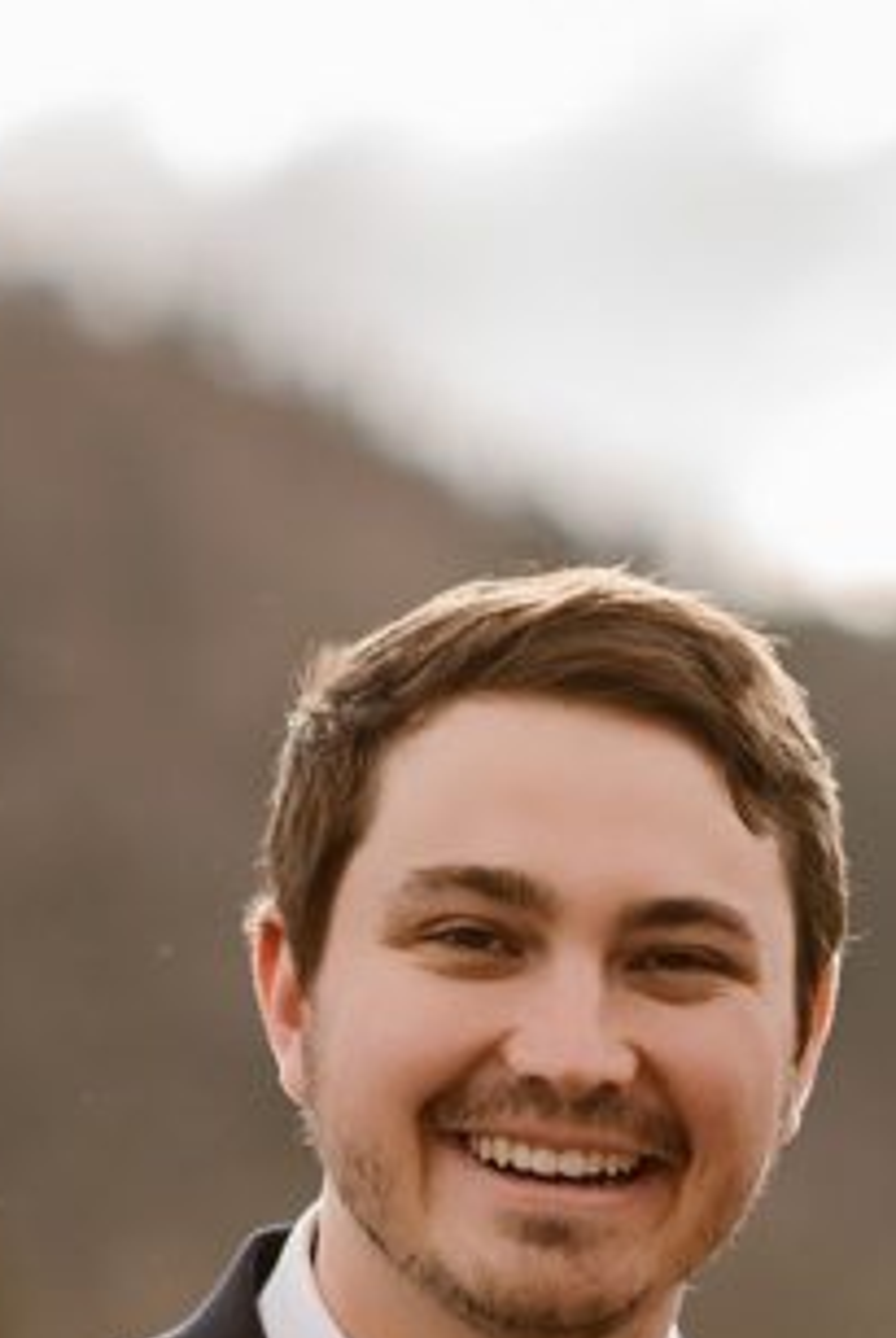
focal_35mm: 284
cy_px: 1780
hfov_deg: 4.9
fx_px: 10566
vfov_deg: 7.2
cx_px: 730
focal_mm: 85
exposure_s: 1/2500
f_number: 2.2
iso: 160
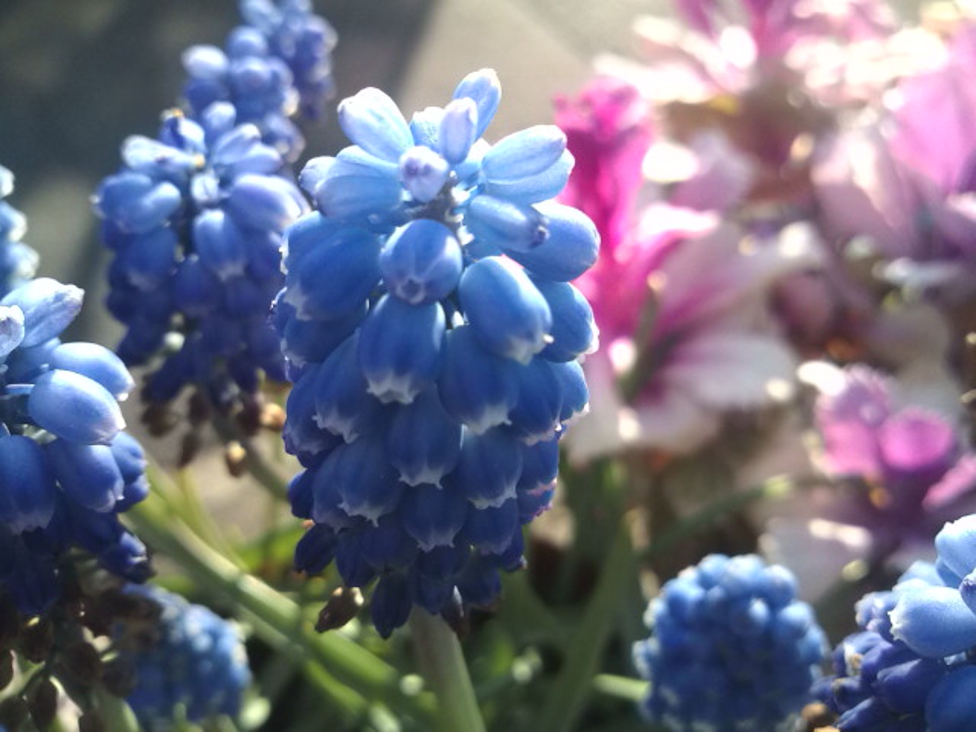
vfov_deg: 44.2
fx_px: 902
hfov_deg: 56.8
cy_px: 366
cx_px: 488
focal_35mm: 32
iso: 65
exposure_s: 1/222
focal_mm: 3.3
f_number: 2.8
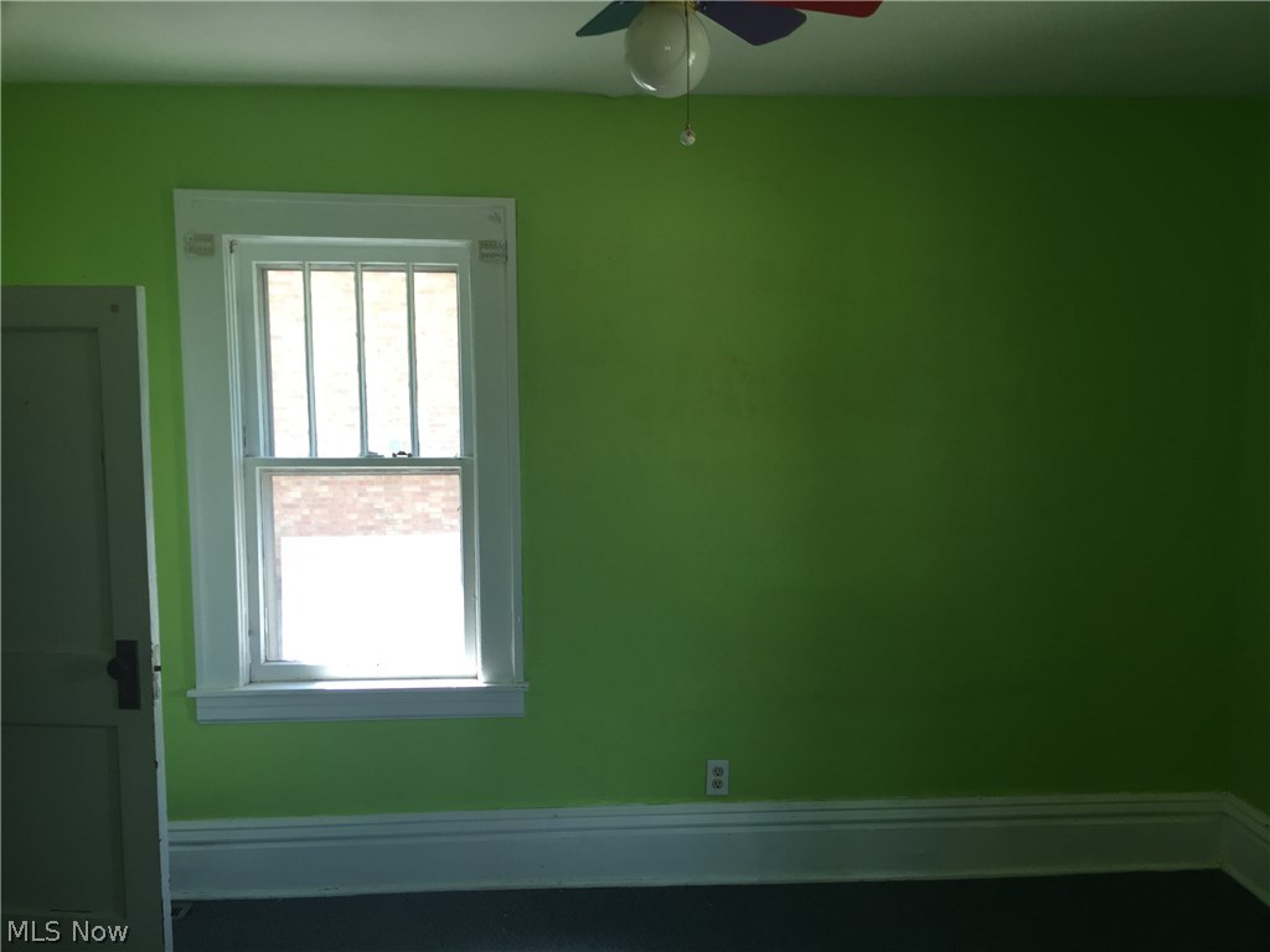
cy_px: 476
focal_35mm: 29
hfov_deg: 61.7
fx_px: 1064
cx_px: 635
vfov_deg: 48.2
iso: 32
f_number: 2.2
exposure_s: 1/40
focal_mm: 4.15
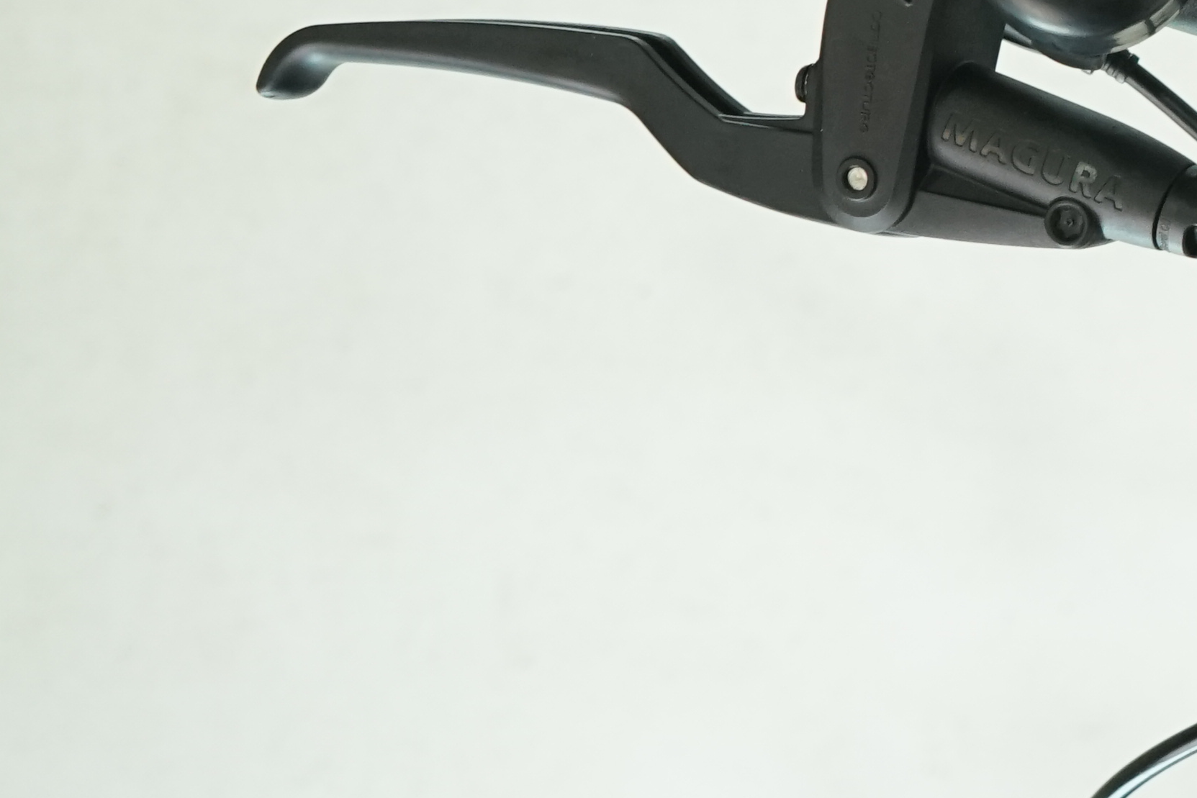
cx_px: 1889
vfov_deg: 13.5
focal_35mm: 101
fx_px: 3358
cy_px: 162
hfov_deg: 17.7
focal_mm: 28
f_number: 5.6
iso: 1600
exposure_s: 1/200
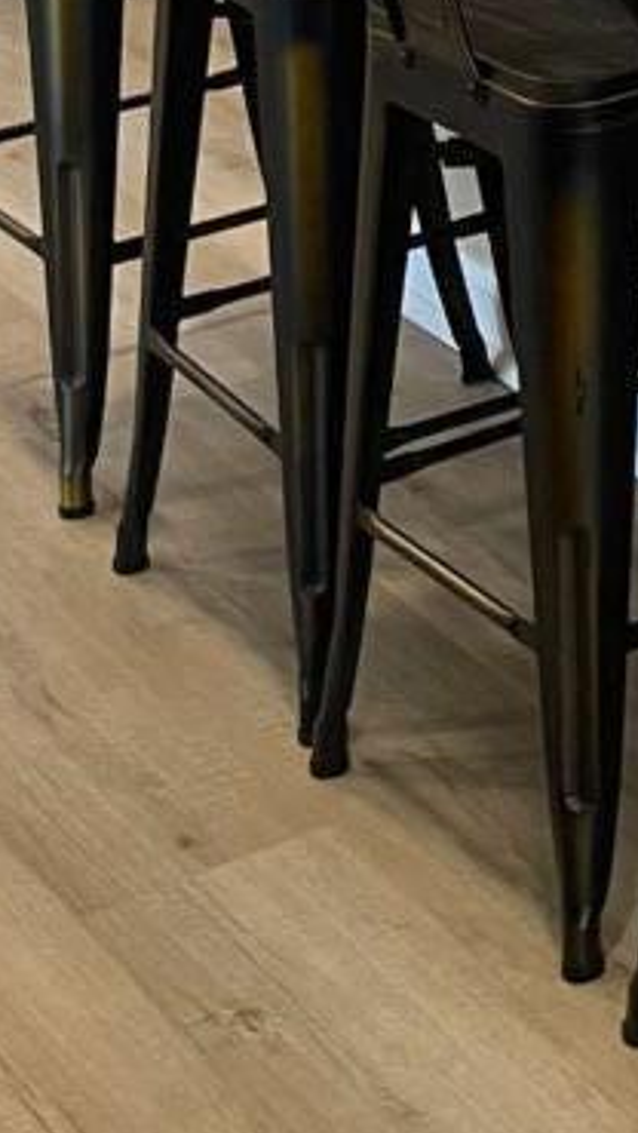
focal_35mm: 118
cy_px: -611
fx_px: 3543
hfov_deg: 9.3
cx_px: 1509
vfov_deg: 16.4
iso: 125
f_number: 1.6
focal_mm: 5.1
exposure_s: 1/60
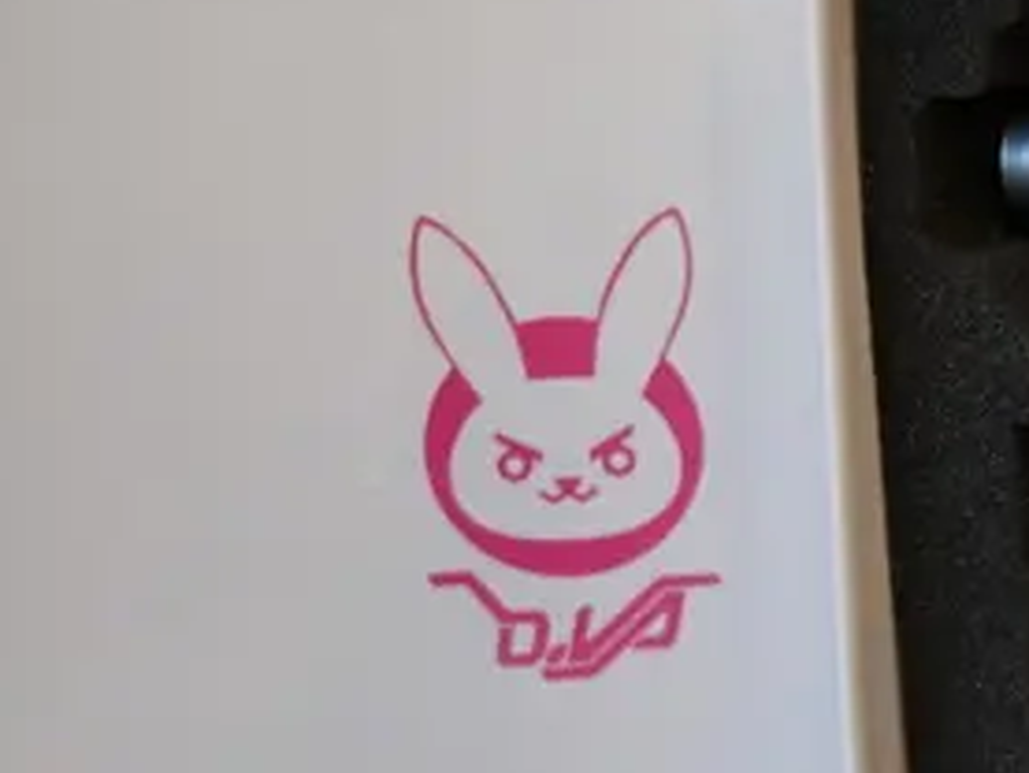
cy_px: 539
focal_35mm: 111
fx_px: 3301
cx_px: 1735
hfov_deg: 15.7
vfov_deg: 13.3
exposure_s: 1/60
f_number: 3.7
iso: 320
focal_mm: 15
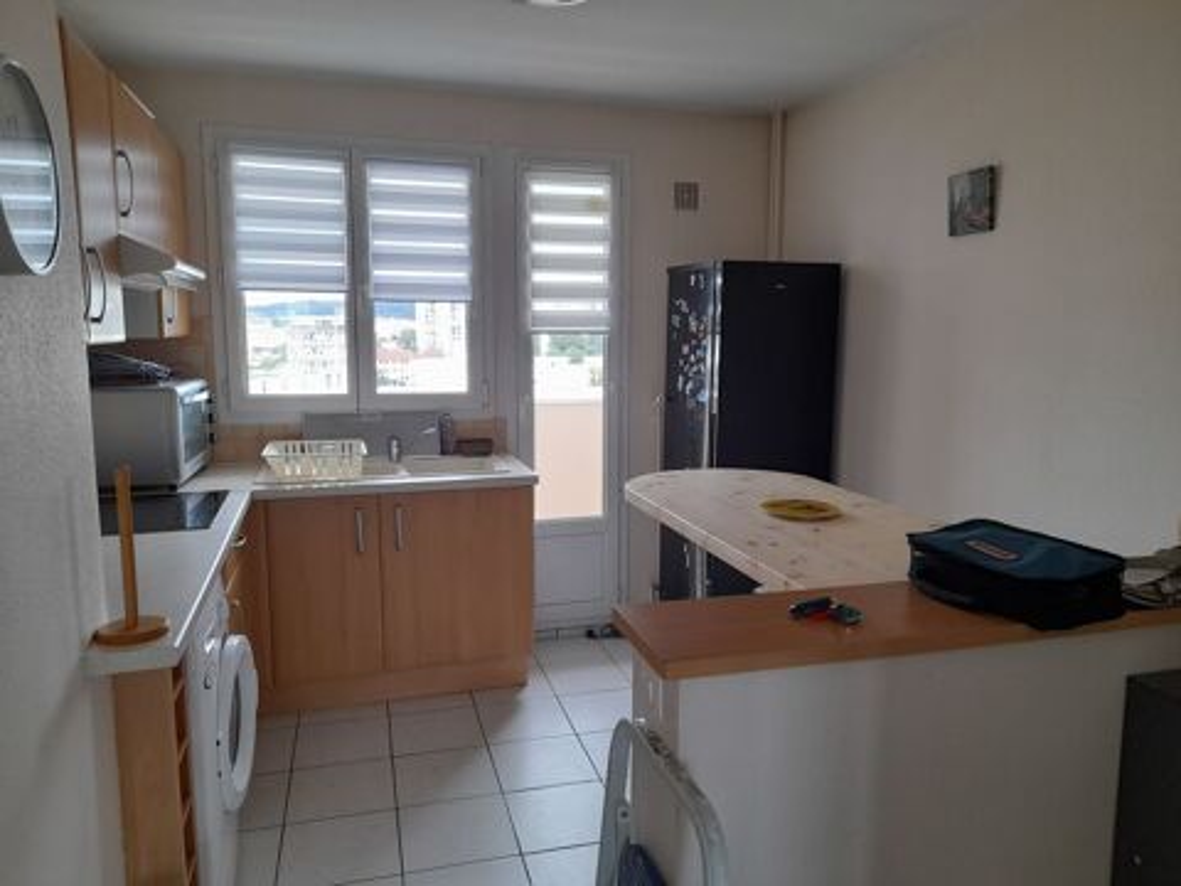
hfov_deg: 69.4
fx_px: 853
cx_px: 590
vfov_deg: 54.9
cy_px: 443
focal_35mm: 25
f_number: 2
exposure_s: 1/60
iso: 40
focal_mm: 4.6
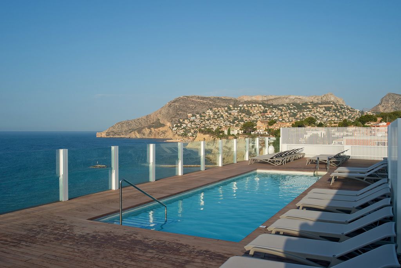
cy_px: 134
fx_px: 390
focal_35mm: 35
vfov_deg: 37.9
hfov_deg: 54.4
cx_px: 200
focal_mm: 35
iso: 100
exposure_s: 1/125
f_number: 16
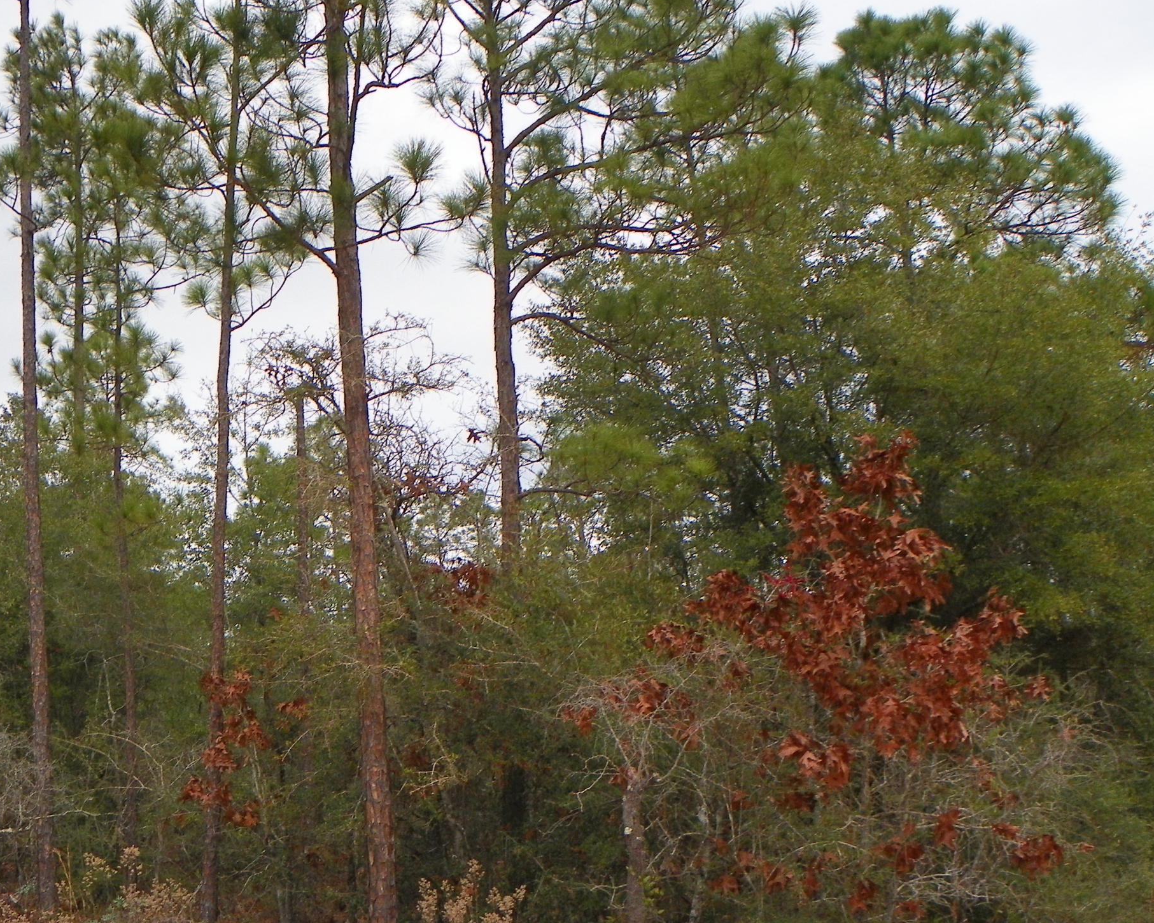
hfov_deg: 42.1
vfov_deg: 35.3
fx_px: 1434
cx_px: 250
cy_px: 631
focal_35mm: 42
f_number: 4
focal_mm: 4.6
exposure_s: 1/250
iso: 64
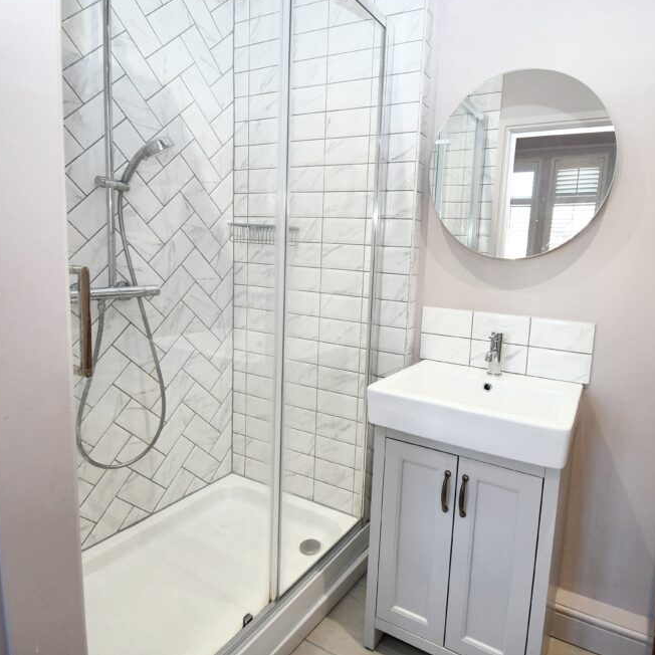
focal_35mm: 20
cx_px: 387
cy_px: 313
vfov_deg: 74.8
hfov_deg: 74.2
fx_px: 428
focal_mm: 10
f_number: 4.5
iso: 800
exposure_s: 1/125
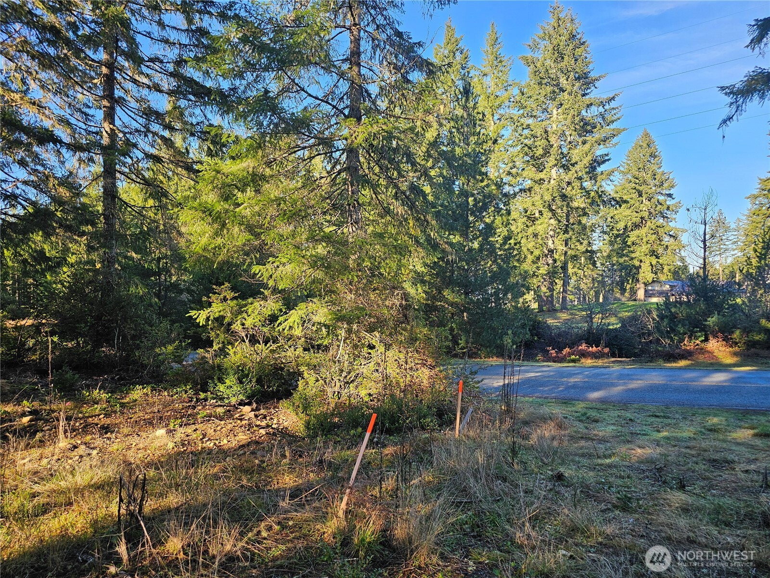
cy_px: 289
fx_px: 512
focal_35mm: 23
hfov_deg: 73.9
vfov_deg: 58.9
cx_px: 385
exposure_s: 1/180
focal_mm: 6.3
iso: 16
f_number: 1.7
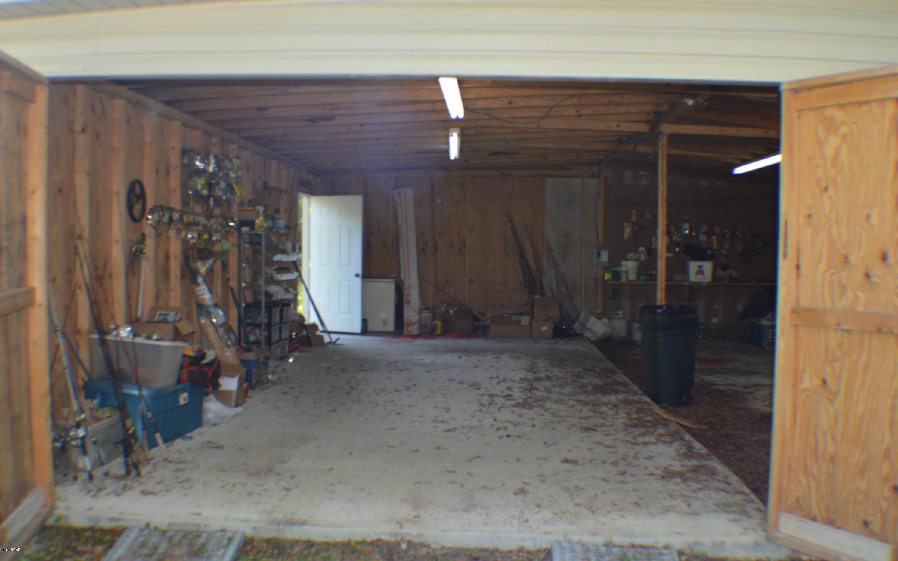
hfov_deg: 46.2
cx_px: 448
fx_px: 1052
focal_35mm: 43
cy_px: 269
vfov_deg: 29.9
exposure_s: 1/60
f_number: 4.5
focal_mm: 28
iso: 400
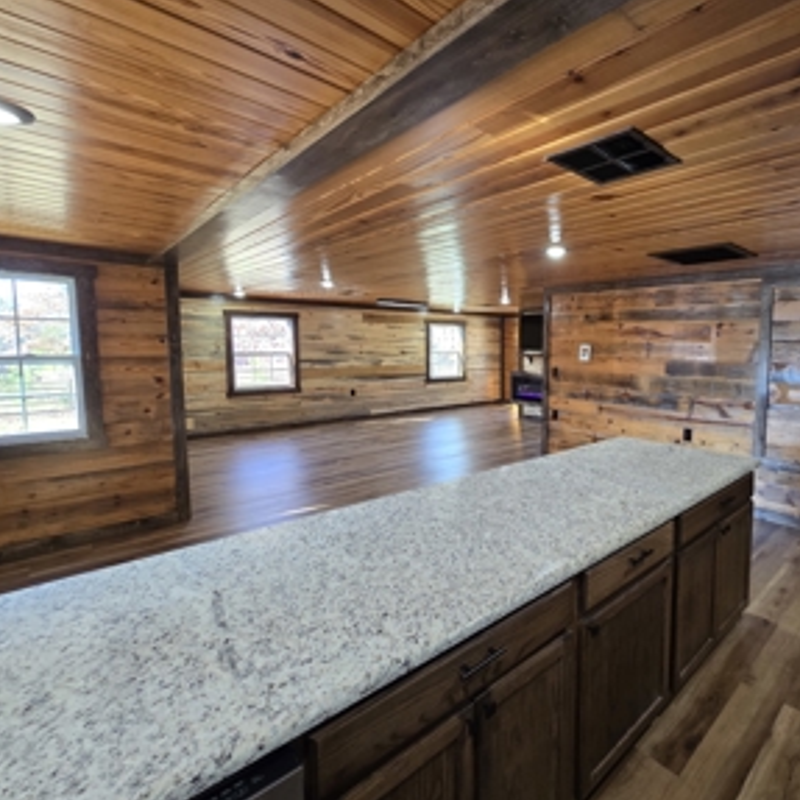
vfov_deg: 87.4
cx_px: 532
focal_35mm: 16
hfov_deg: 84.4
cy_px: 387
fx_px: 418
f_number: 2.2
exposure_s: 1/60
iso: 200
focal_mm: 2.2
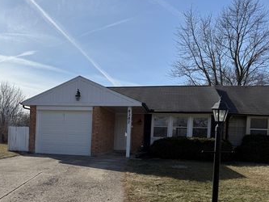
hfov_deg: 50.4
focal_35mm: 36
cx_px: 90
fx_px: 280
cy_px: 143
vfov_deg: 39.0
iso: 80
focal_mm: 6.76
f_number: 1.78
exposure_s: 1/8130
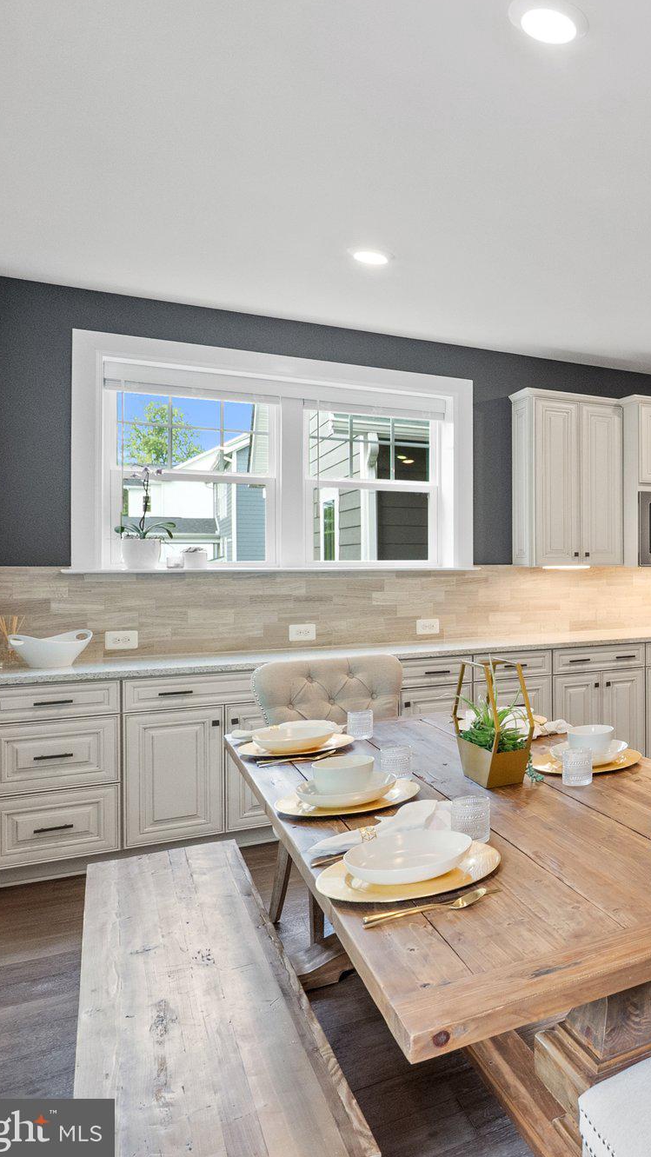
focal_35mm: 29
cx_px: 812
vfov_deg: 66.1
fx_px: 890
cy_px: 569
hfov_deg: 32.1
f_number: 8
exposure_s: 1/6
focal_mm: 12
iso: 640
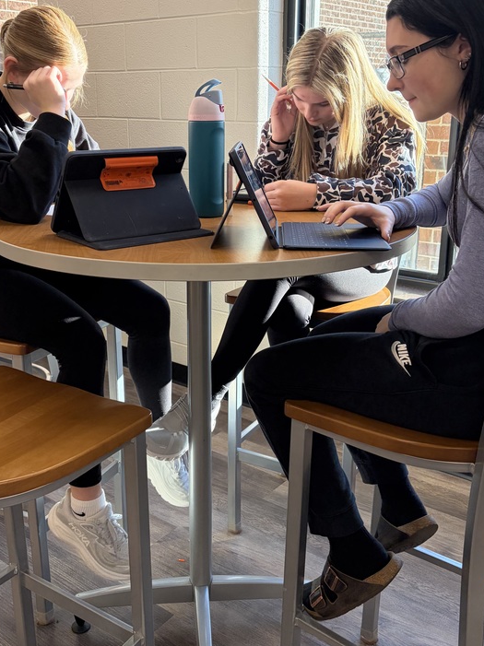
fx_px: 709
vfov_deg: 48.9
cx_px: 213
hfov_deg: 37.6
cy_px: 294
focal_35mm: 38
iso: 125
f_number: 1.6
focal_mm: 5.96
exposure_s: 1/223
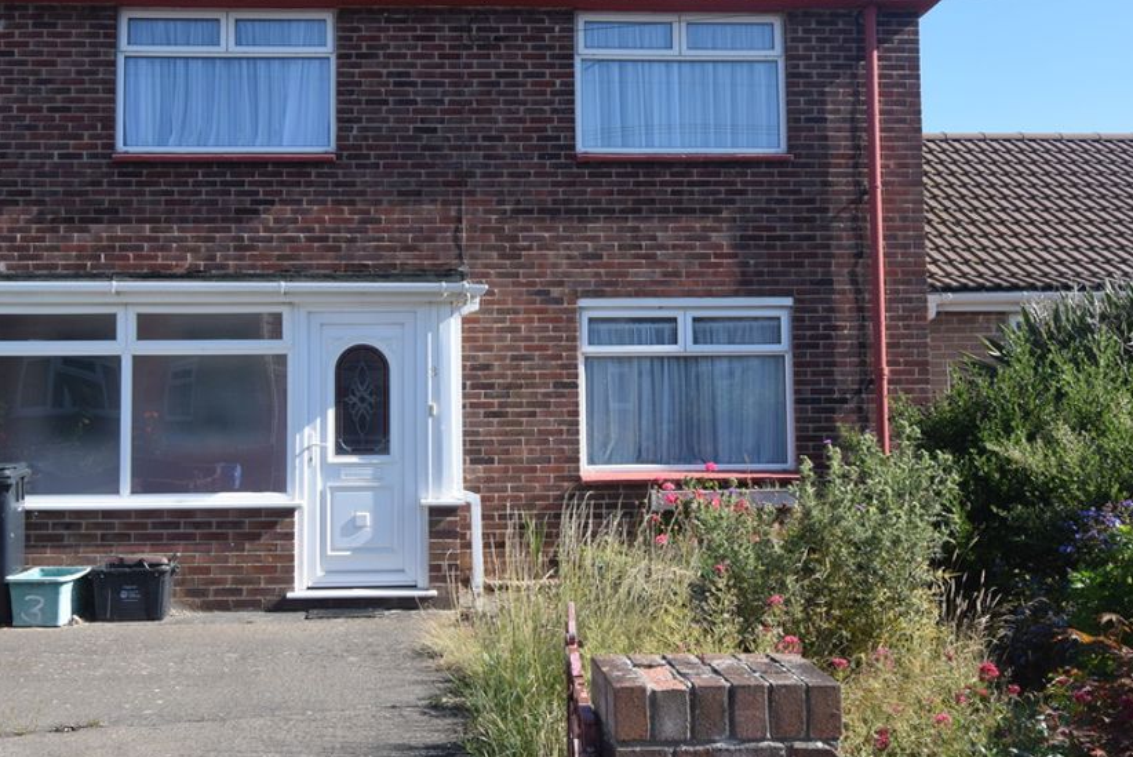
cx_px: 479
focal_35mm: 42
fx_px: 1322
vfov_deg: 31.9
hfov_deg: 46.2
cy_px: 323
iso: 220
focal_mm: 20
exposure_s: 1/250
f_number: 8
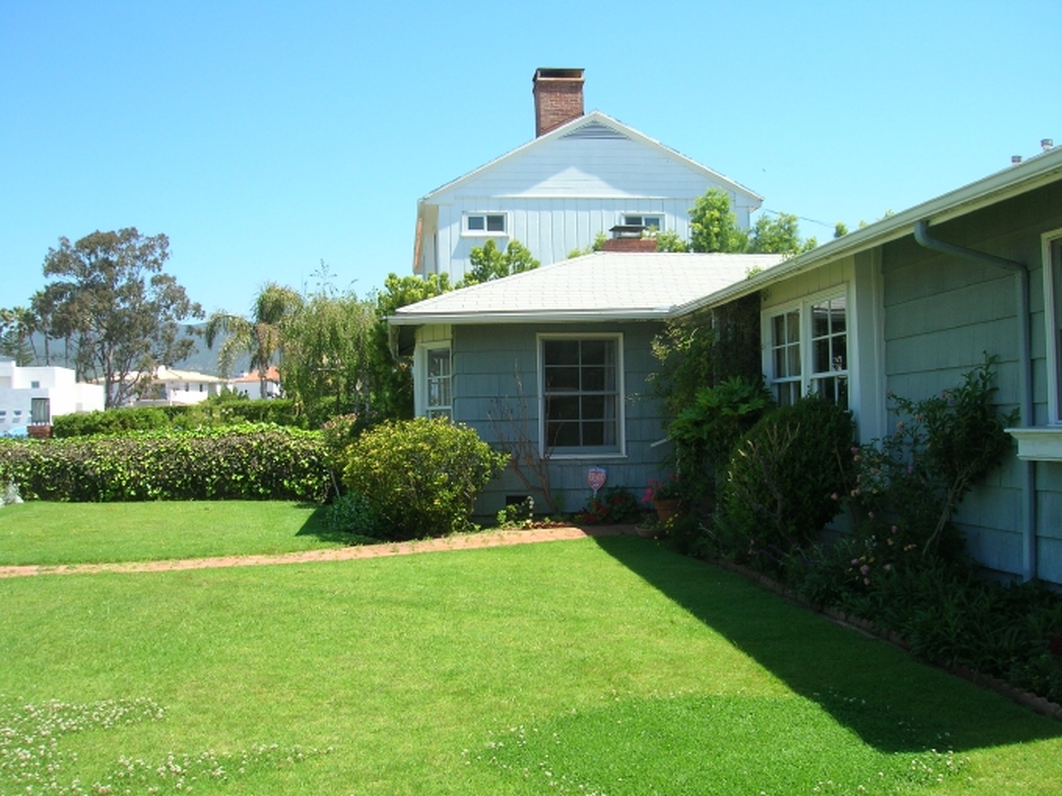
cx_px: 531
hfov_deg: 54.0
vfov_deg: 41.8
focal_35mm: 34
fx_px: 1043
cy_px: 398
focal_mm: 5.7
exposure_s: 1/180
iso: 50
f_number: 4.9
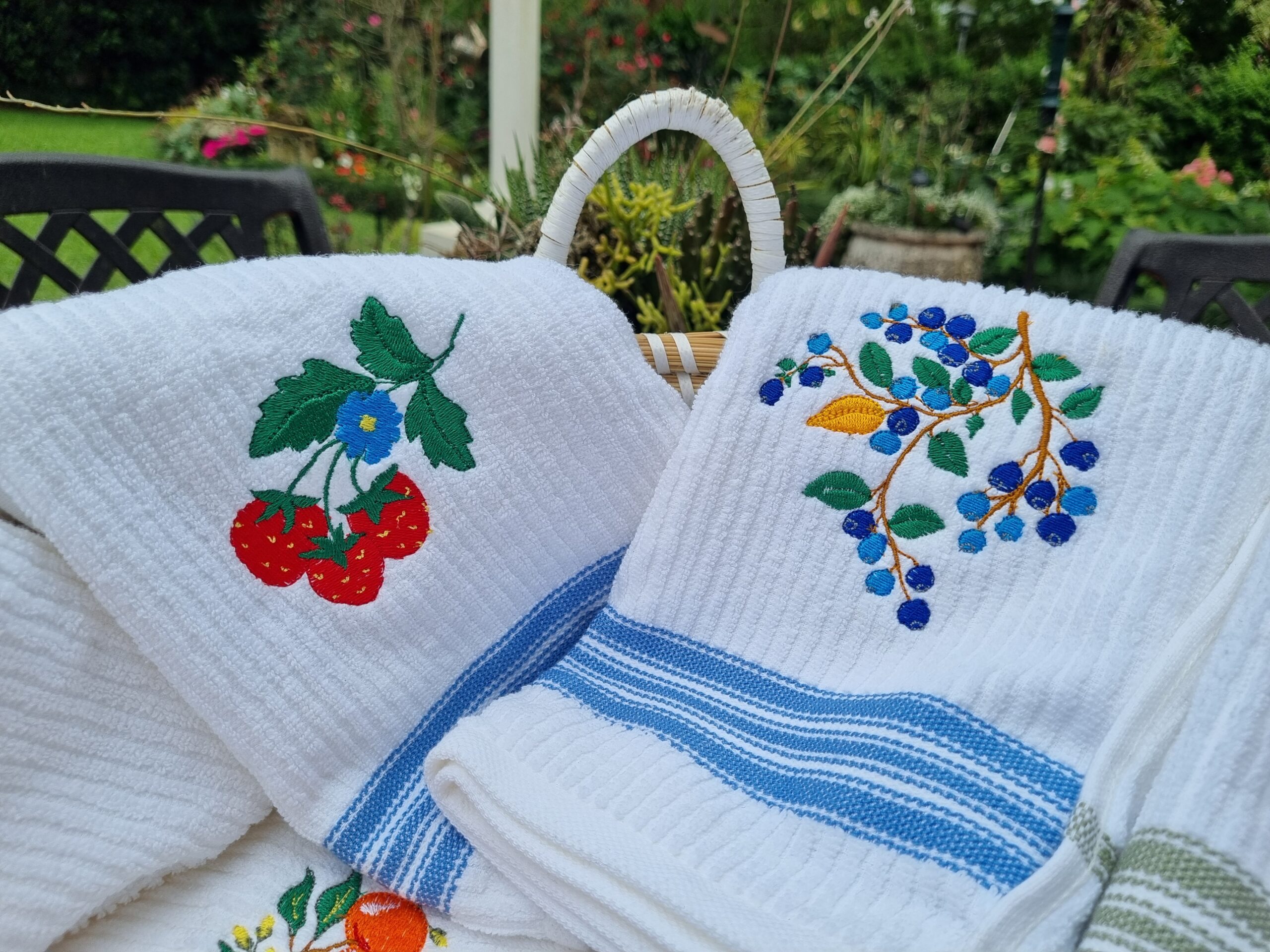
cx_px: 635
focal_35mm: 26
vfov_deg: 53.1
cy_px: 476
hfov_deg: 67.3
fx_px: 954
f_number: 1.8
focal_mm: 5.4
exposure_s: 1/2840
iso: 50
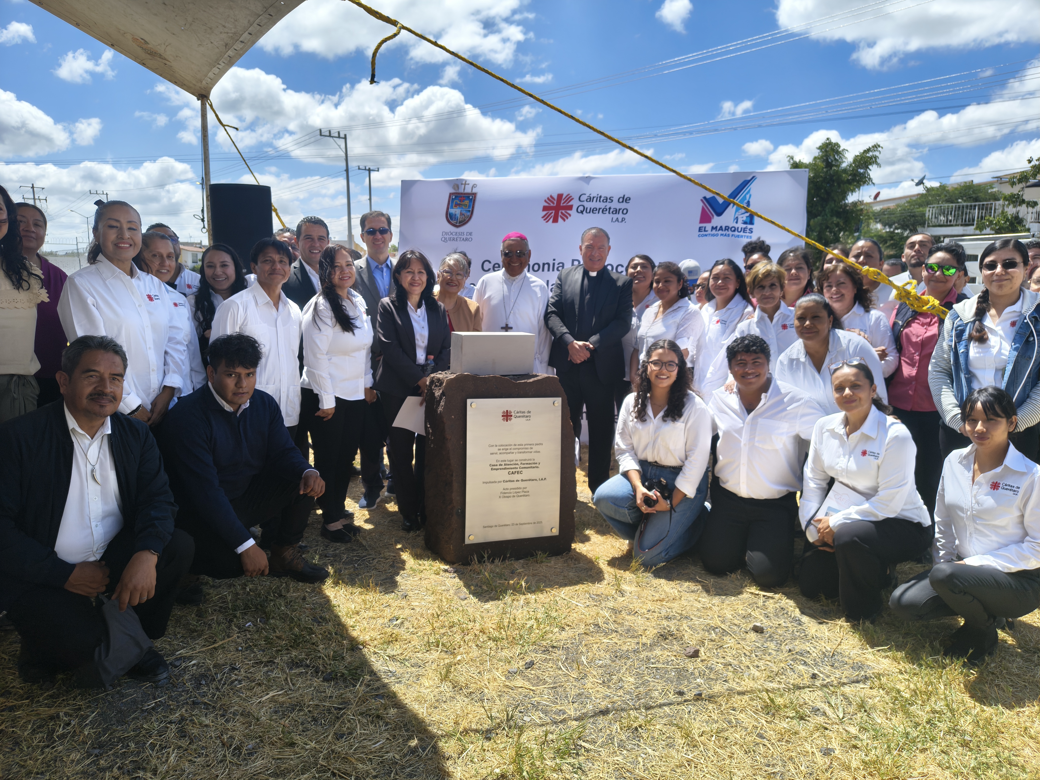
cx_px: 520
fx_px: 721
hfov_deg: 71.6
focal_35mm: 24
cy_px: 390
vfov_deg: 56.8
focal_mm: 5.56
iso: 101
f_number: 1.8
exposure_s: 1/614
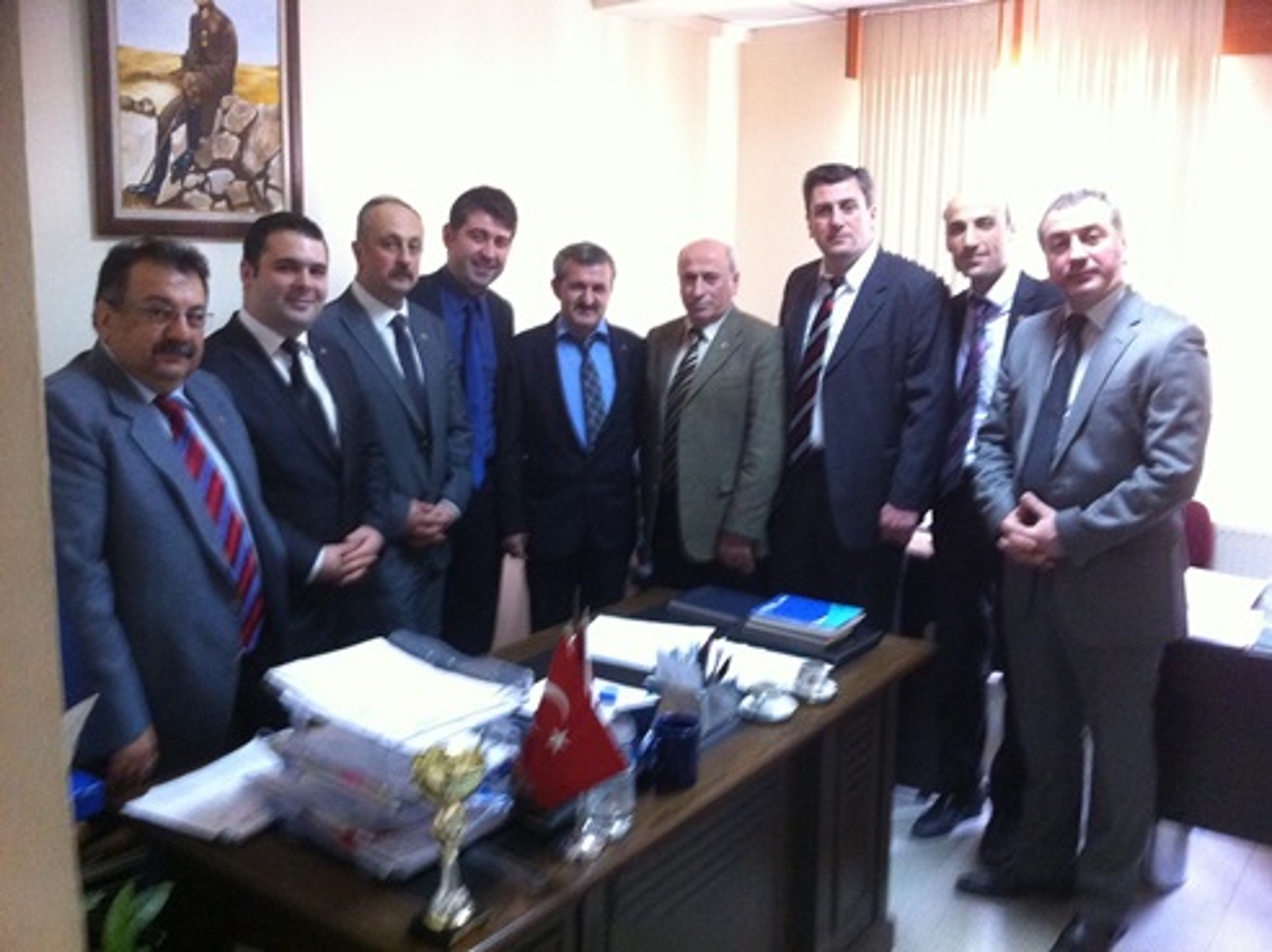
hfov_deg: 52.7
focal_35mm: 35
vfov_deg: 40.6
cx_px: 636
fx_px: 1285
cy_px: 476
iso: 400
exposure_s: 1/15
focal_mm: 3.85
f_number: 2.8
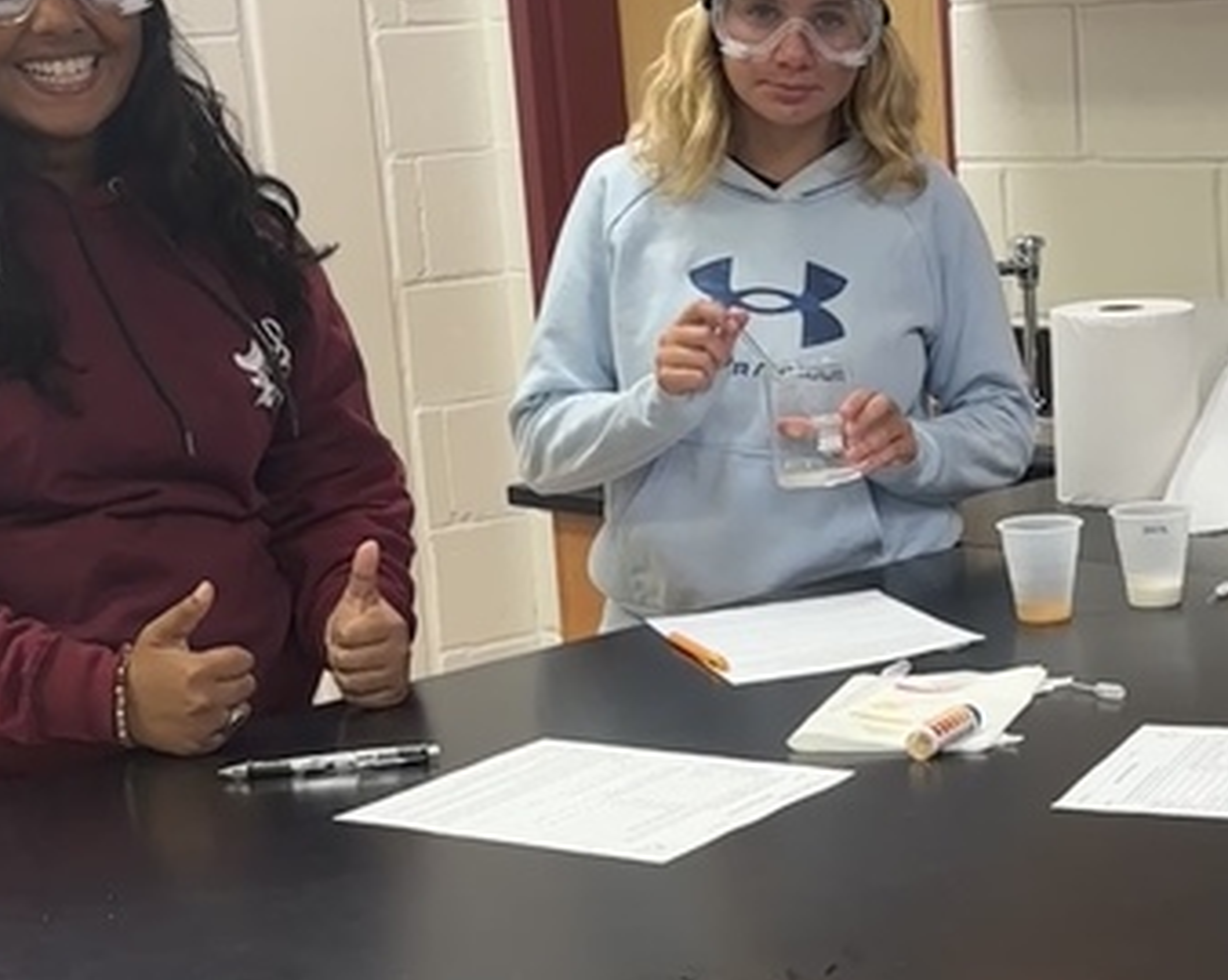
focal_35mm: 71
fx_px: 2579
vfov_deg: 21.5
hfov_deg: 26.1
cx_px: 1057
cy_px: 555
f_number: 1.78
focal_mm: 6.86
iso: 125
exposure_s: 1/60
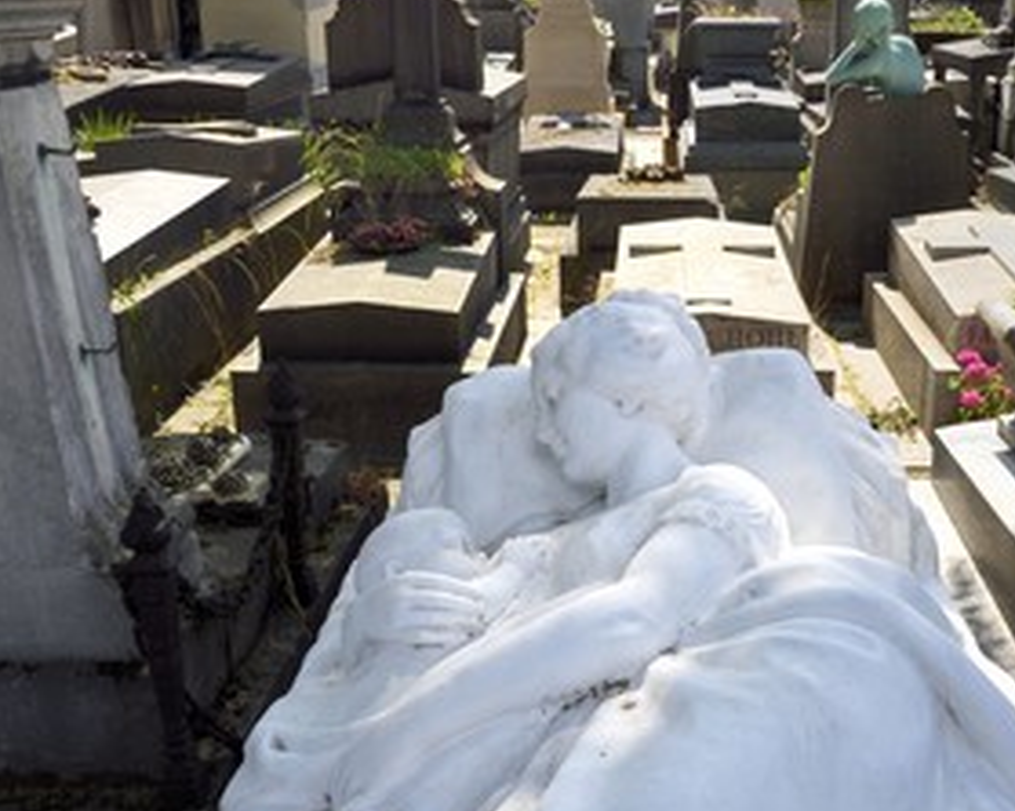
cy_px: 429
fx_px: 1231
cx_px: 742
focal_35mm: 41
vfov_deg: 36.5
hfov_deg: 43.6
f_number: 18
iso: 400
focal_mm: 29
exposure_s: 1/200
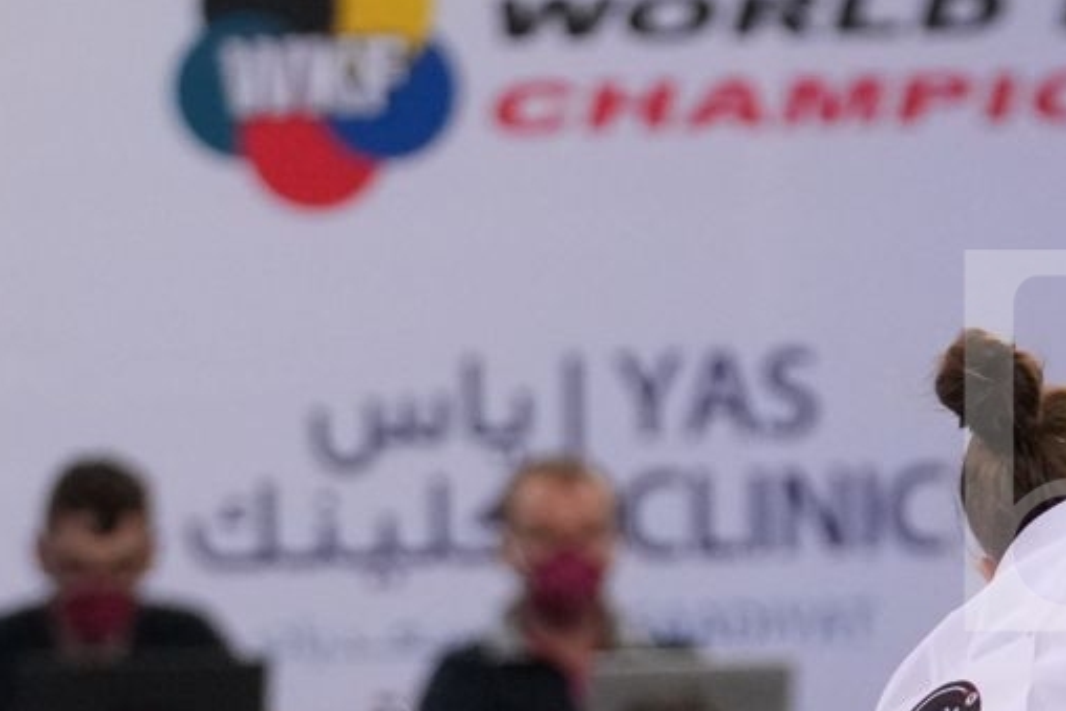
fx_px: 25797
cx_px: 1160
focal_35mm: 871
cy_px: 1183
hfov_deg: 2.4
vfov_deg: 1.6
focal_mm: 164
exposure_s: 1/1000
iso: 2500
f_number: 2.8
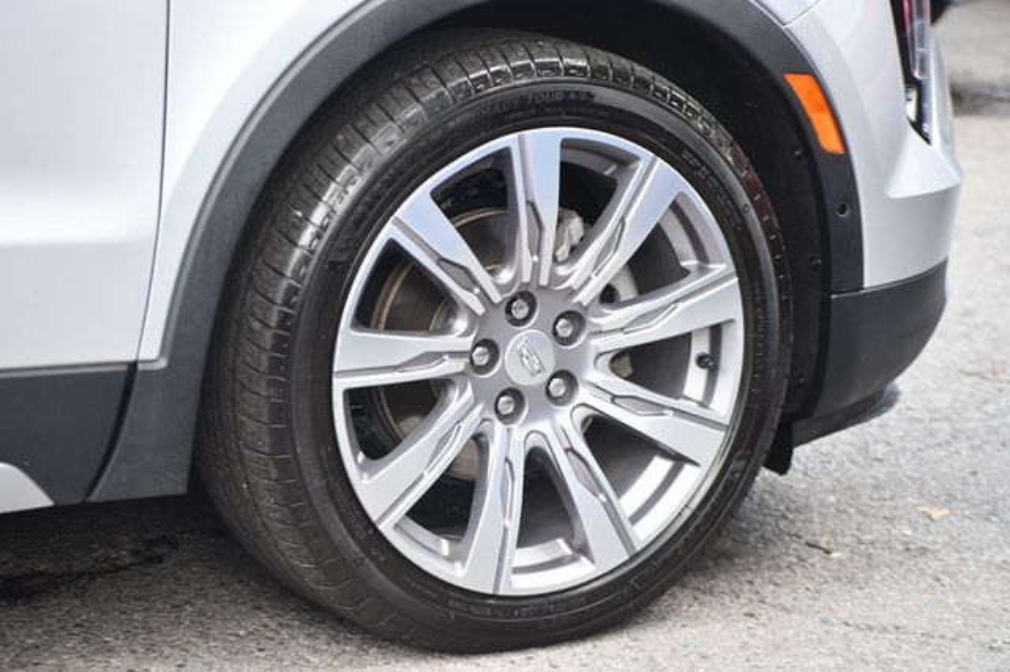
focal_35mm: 153
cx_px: 505
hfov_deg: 13.4
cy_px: 336
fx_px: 4290
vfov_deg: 9.0
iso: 640
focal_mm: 102
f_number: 4.8
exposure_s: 1/250
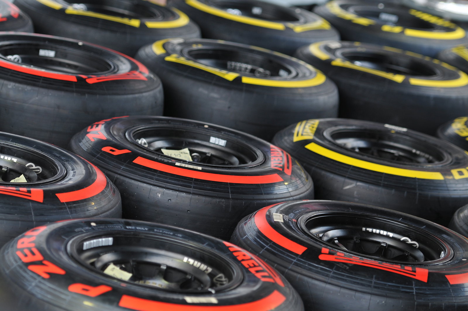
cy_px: 156
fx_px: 1792
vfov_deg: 9.9
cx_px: 234
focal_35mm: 138
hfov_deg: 14.9
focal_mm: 92
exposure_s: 1/250
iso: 200
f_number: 2.8
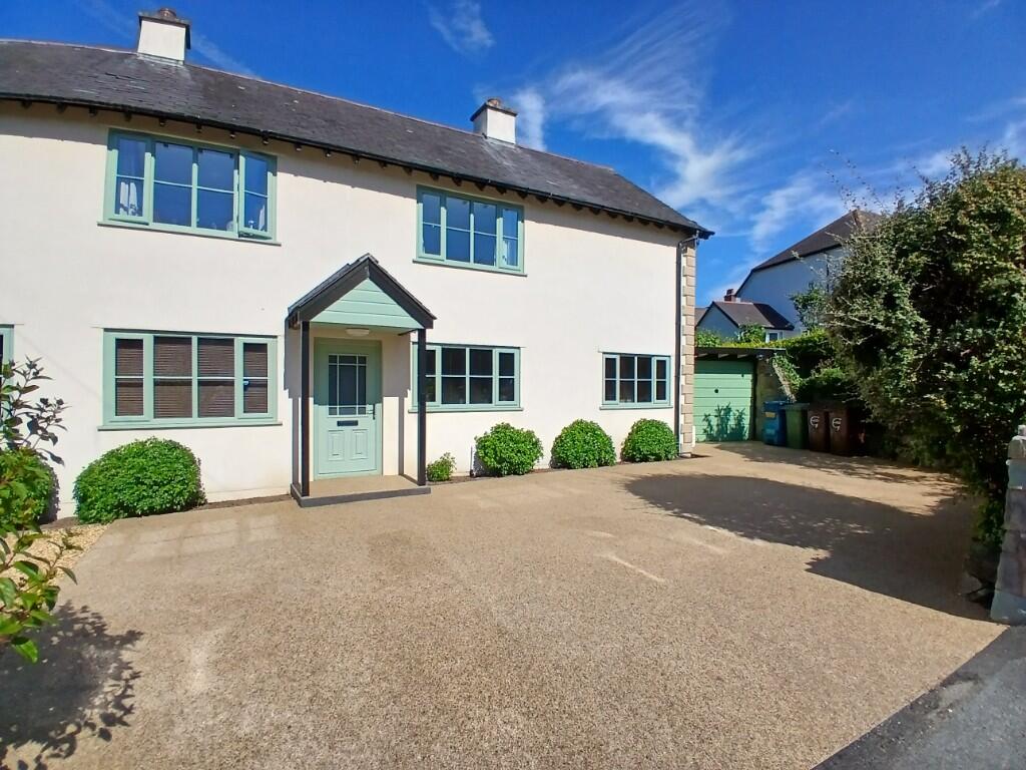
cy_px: 385
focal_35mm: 17
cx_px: 513
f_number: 2.2
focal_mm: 1.4
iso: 50
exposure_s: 1/2304
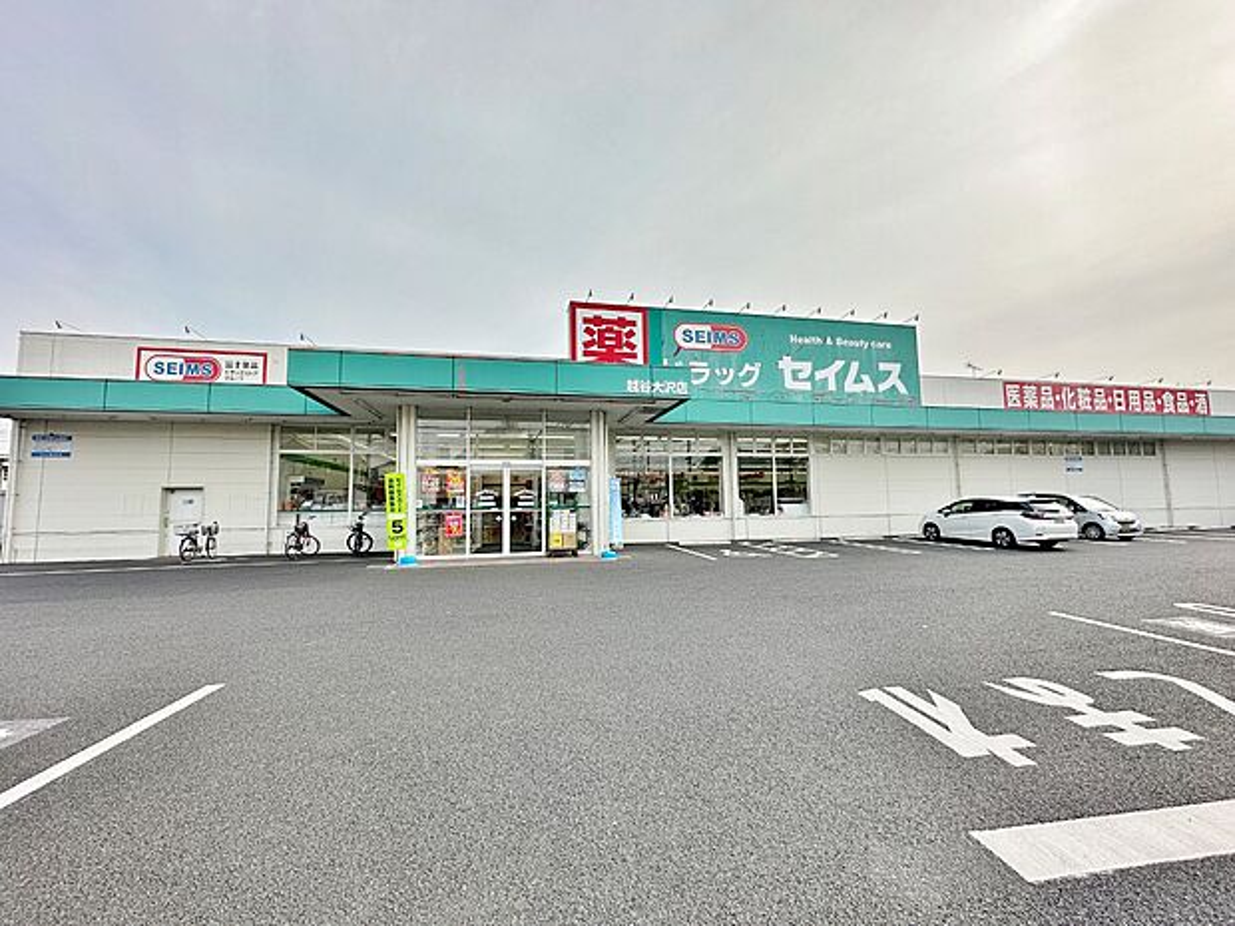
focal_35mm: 14
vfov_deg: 85.7
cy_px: 463
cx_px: 618
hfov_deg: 102.1
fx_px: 499
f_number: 2.2
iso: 40
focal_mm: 2.22
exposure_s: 1/1171
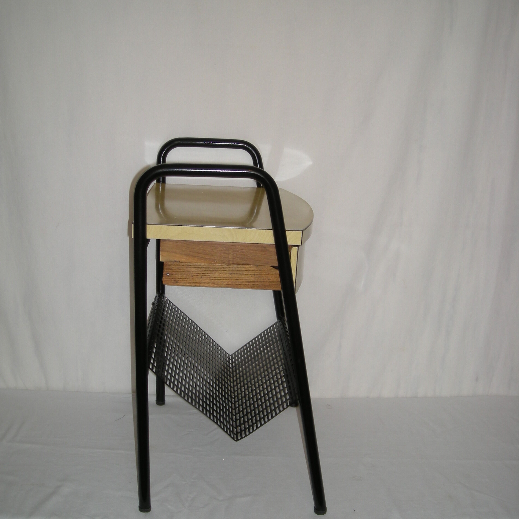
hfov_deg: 40.0
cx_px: 258
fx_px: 712
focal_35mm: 42
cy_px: 244
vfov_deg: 40.0
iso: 50
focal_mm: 5.7
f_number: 2.8
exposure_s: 1/53.5
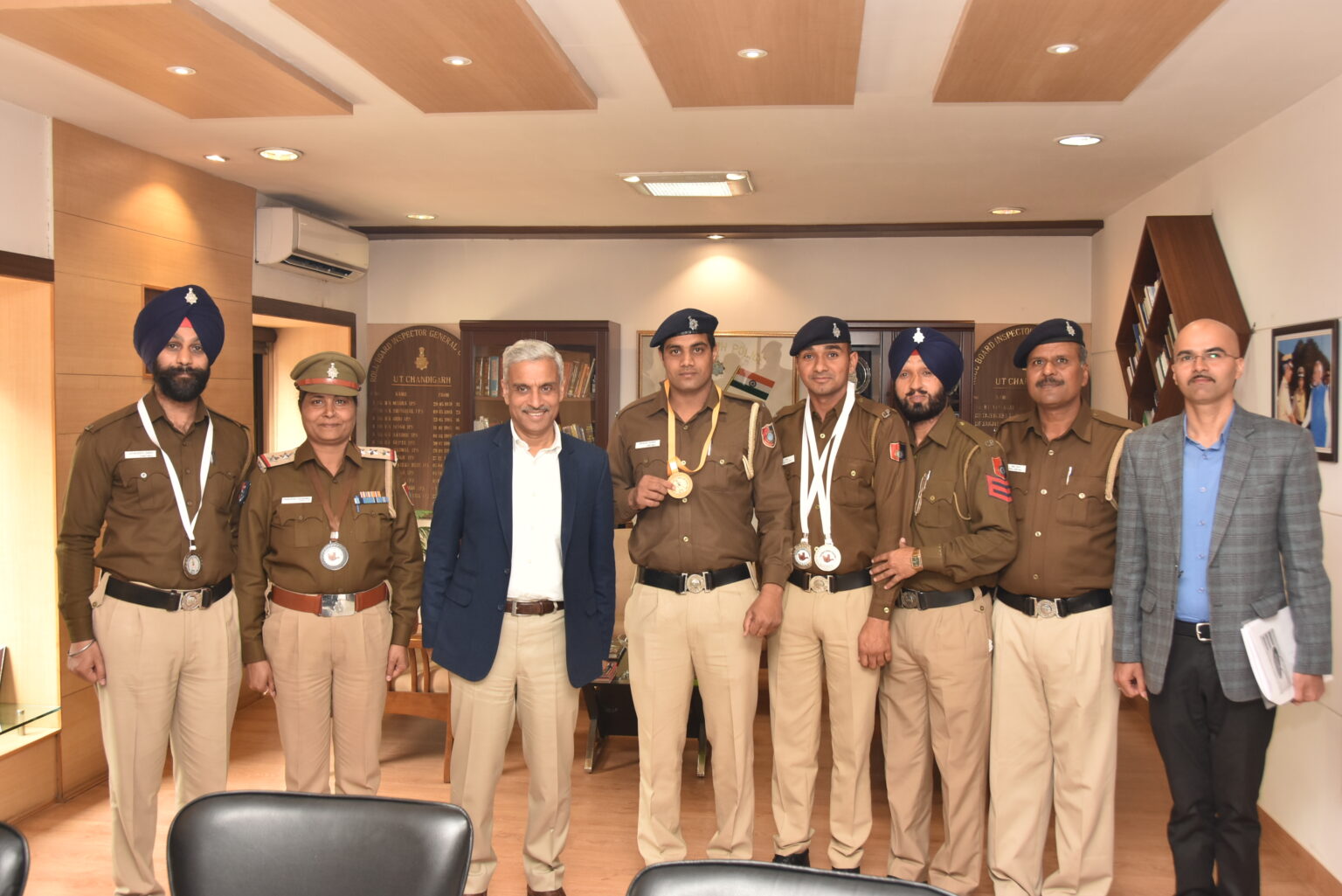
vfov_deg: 40.0
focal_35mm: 33
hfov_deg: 57.2
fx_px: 1230
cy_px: 448
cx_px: 671
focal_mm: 22
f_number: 6.3
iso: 500
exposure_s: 1/60
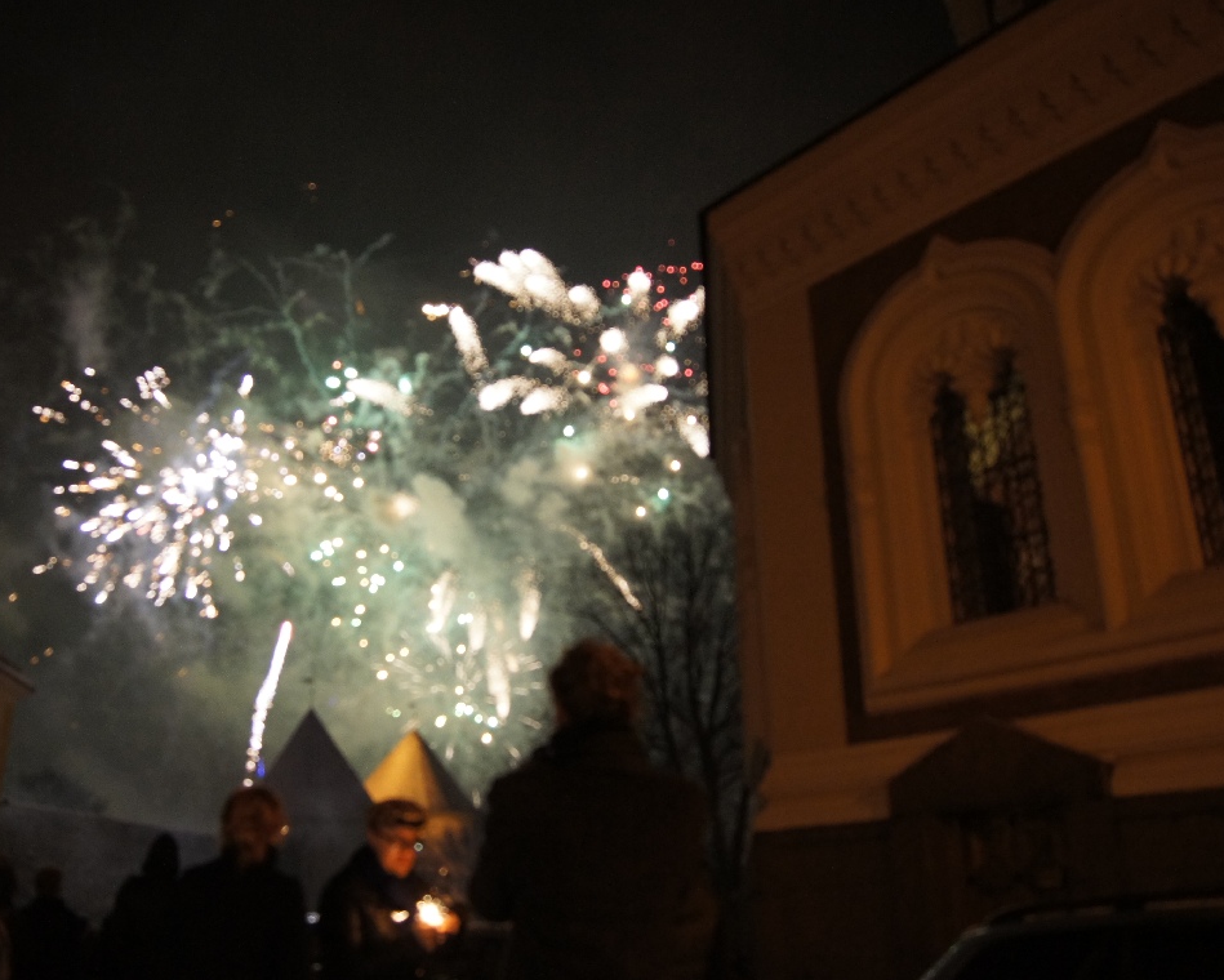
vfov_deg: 45.8
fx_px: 1160
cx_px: 484
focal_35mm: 32
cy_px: 473
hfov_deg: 55.2
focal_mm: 18
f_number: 3.5
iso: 800
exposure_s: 1/25
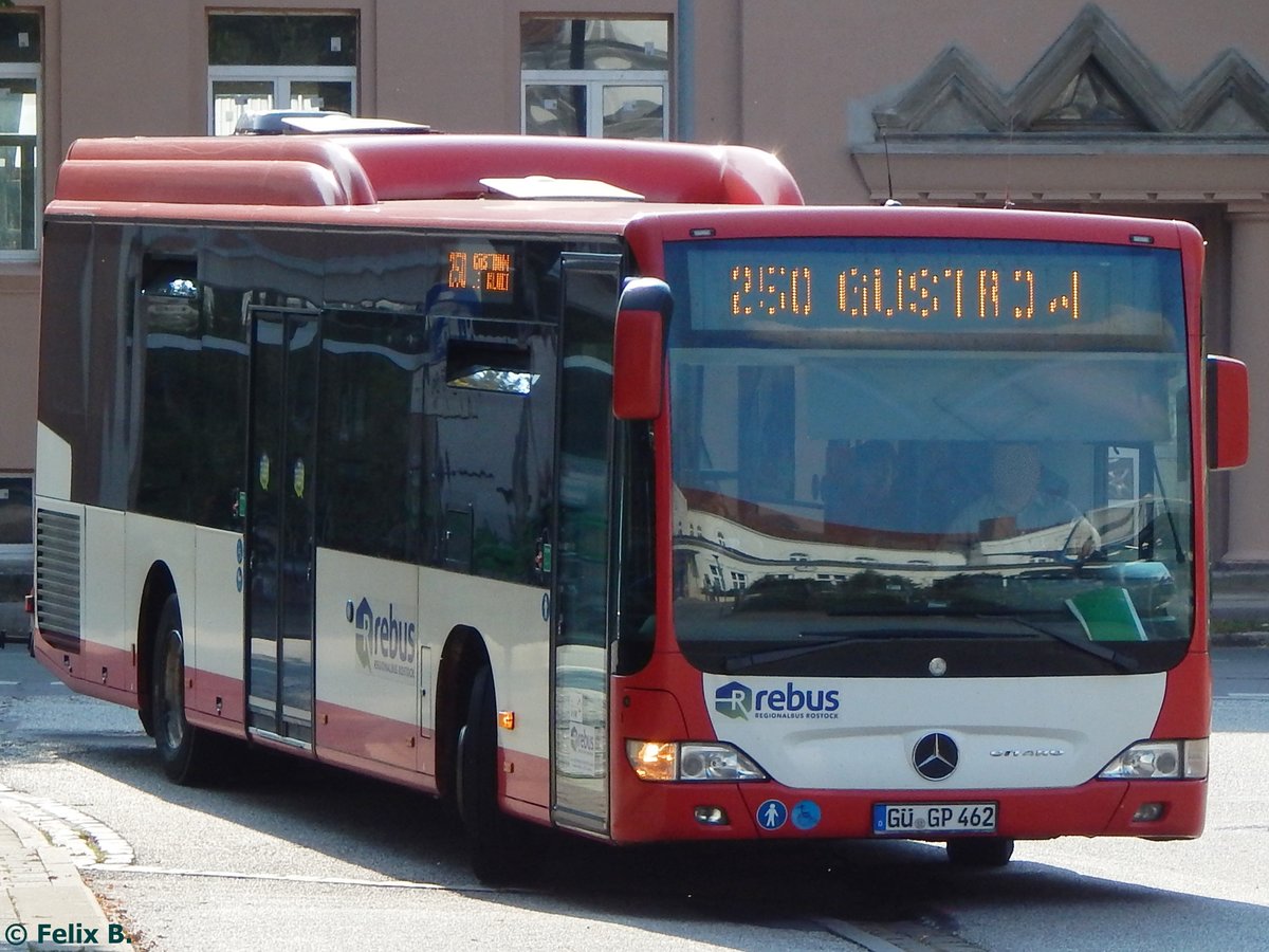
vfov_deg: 11.3
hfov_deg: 15.1
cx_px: 634
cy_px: 476
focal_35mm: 131
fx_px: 4802
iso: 125
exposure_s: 1/640
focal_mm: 23.4
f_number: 4.8
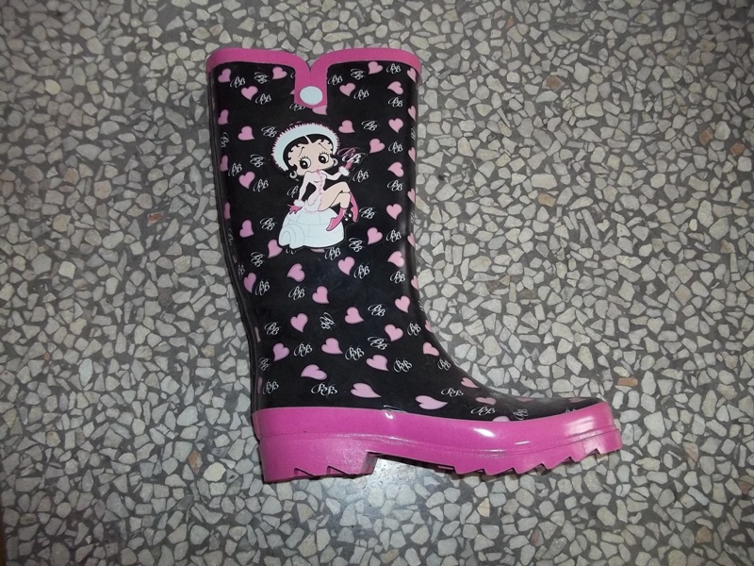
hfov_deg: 56.8
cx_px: 377
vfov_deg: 44.2
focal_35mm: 32
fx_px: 697
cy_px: 283
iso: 160
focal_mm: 5.7
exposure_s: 1/30
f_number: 2.9
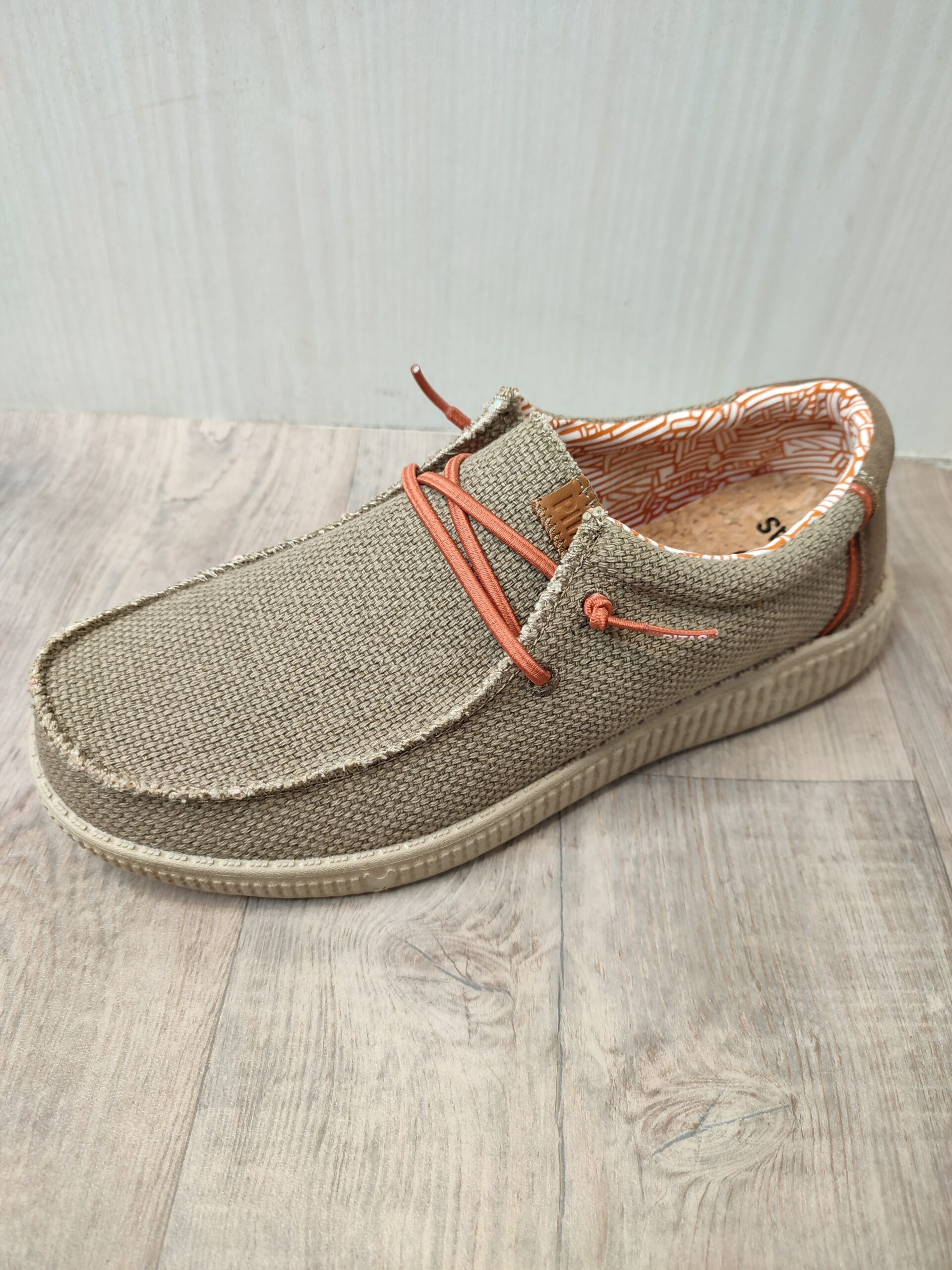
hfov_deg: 54.9
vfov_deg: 69.4
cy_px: 635
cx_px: 476
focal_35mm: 25
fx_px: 917
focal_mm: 6.04
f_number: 1.9
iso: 137
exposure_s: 1/50
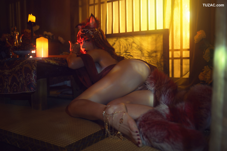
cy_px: 76
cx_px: 114
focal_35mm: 34
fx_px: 214
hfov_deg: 55.8
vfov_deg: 38.9
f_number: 2.8
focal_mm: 34
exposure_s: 1/30
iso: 400
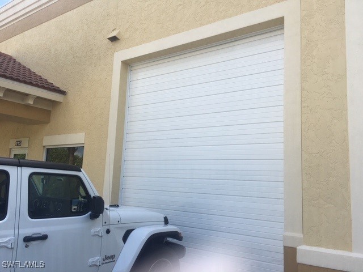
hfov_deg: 61.7
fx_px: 304
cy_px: 136
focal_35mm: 29
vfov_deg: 48.2
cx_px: 182
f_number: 2.2
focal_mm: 4.15
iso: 25
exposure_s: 1/668
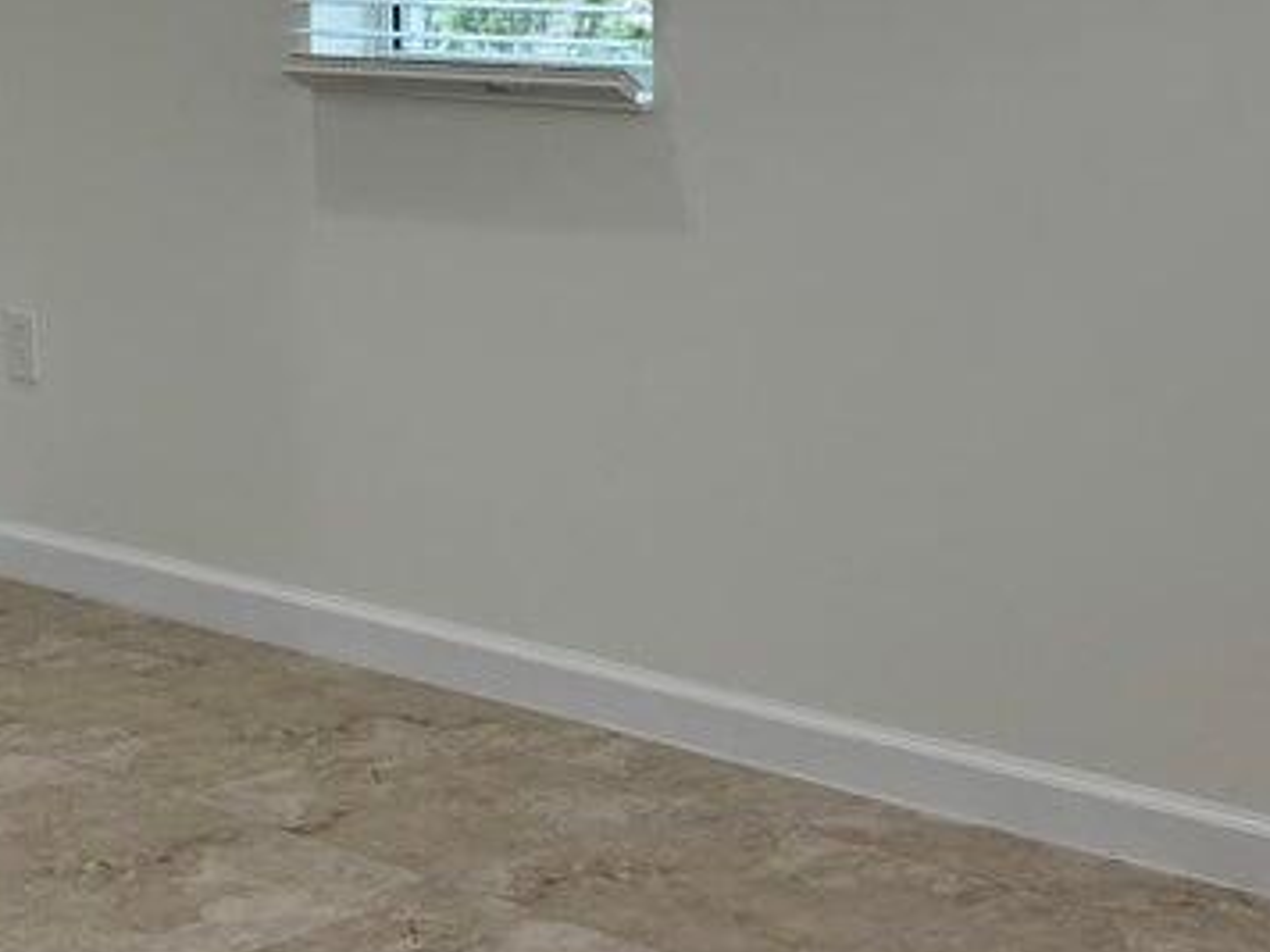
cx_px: -52
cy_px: 185
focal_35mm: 92
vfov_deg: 15.9
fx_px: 3375
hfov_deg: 20.5
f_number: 1.78
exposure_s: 1/170
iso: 100
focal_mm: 6.76
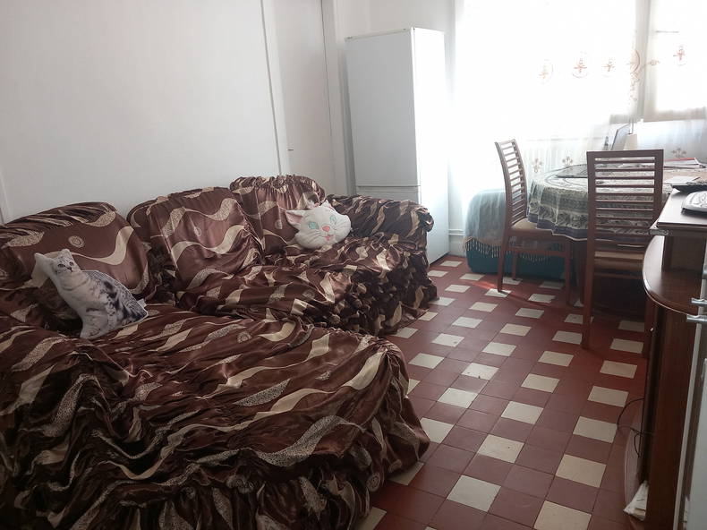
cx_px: 354
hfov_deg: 65.3
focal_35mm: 27
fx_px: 551
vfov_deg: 51.3
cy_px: 265
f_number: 1.8
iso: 200
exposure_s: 1/50
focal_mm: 4
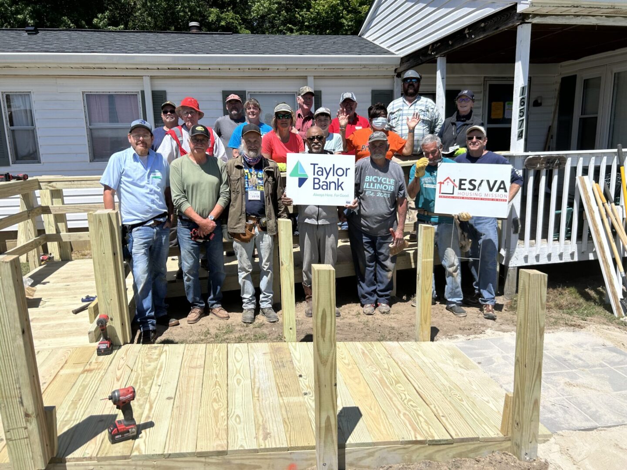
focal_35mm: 26
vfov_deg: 53.1
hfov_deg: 67.3
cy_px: 235
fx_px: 471
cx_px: 314
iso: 50
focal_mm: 5.7
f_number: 1.5
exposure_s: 1/4831
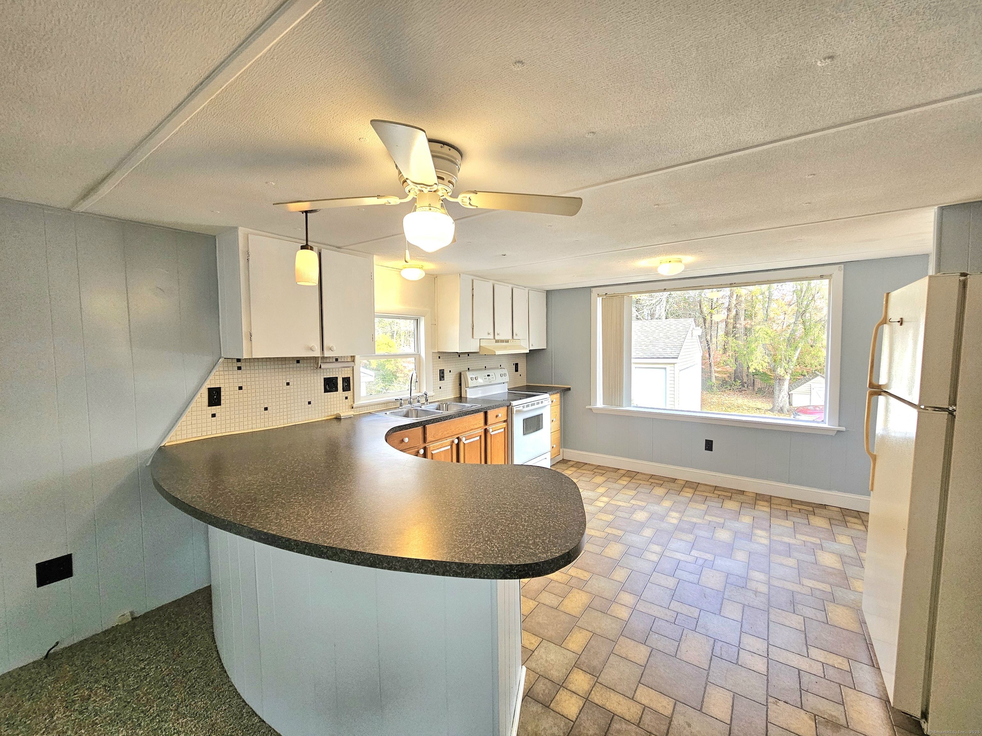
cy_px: 368
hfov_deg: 106.2
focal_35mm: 13
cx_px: 491
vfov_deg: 89.9
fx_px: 369
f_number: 2.2
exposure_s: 1/60.2
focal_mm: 2.2
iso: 100
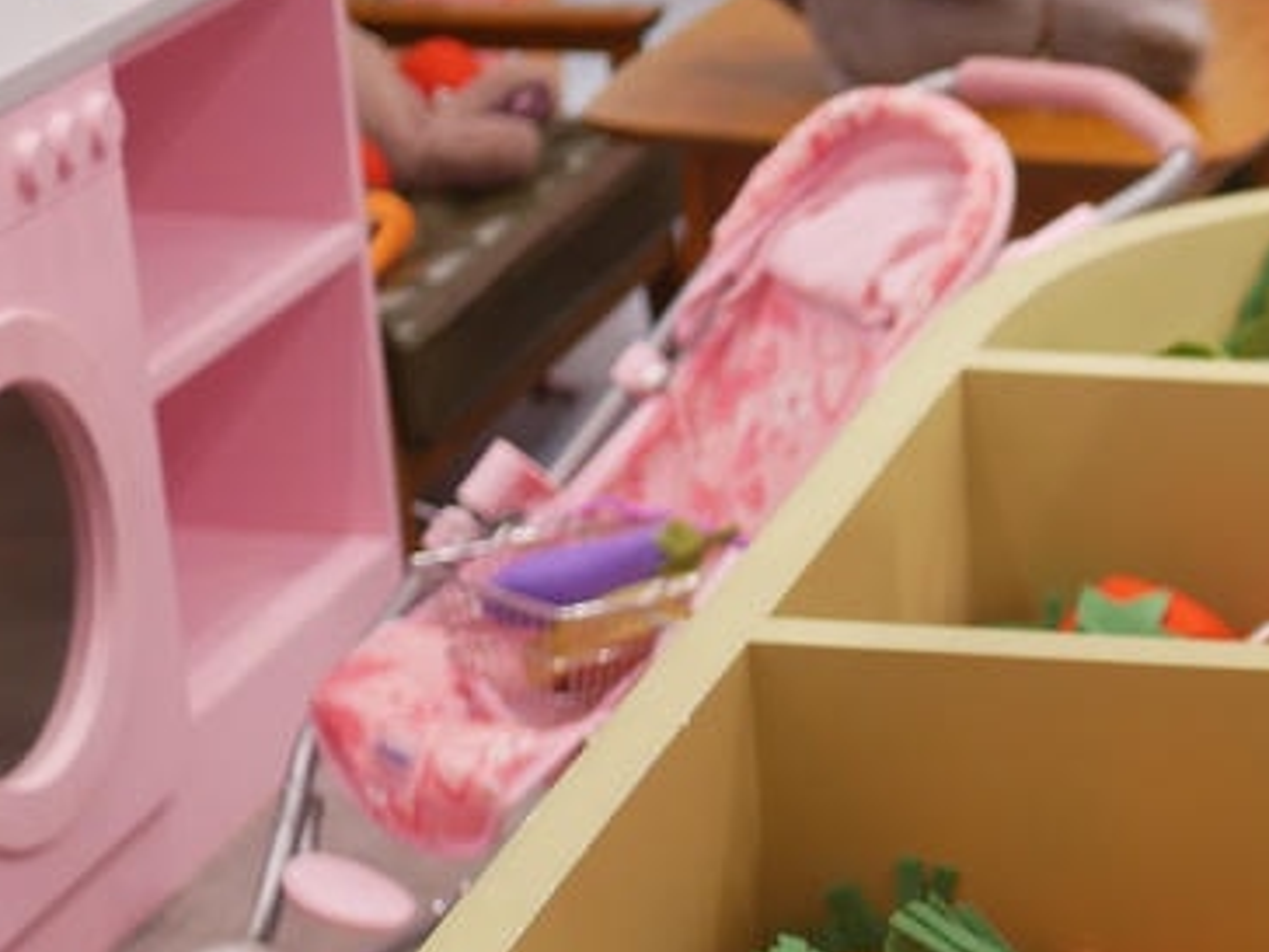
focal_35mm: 132
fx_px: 4839
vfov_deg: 11.0
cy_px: 1130
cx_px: 1726
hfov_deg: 14.2
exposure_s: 1/60
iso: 320
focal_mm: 20
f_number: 1.7
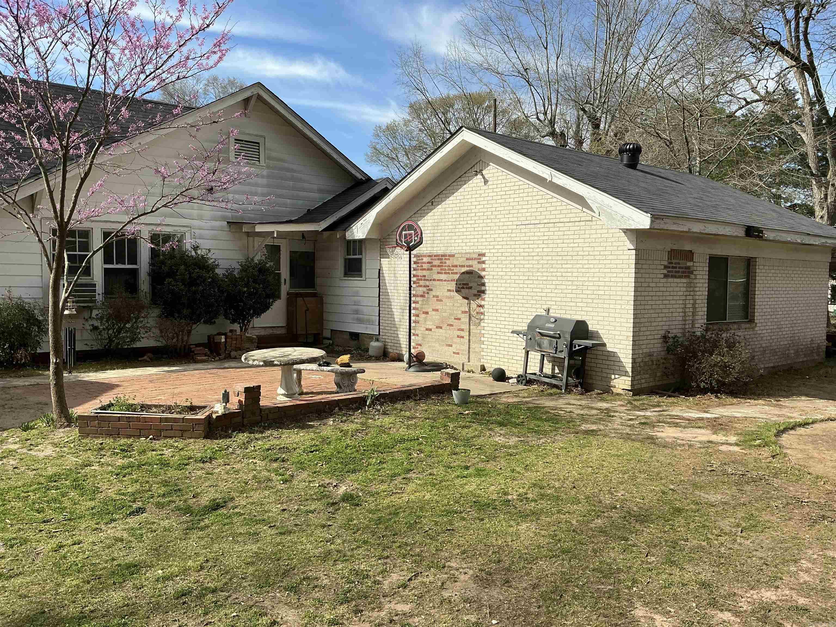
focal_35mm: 28
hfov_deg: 63.4
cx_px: 418
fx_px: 676
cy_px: 314
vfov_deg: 49.7
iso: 25
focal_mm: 3
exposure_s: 1/1675
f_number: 1.8
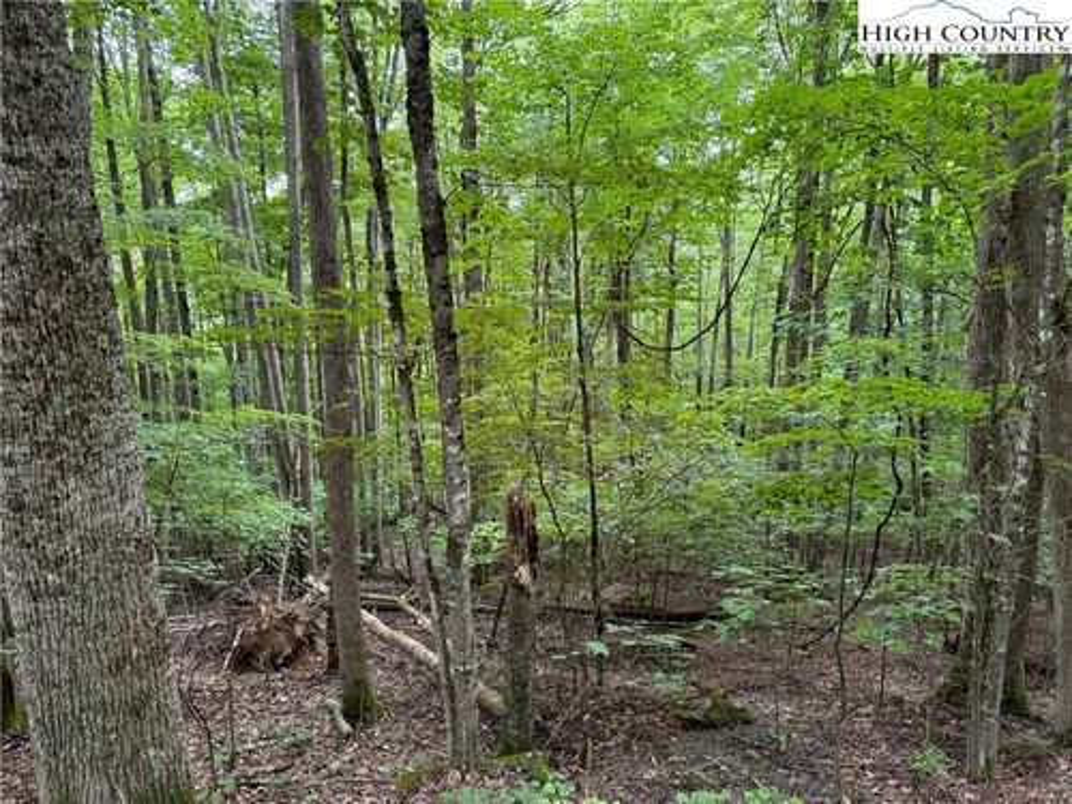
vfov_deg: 56.8
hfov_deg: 71.6
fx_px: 743
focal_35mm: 24
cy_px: 402
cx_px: 536
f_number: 1.78
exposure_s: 1/60
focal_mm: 6.76
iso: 320
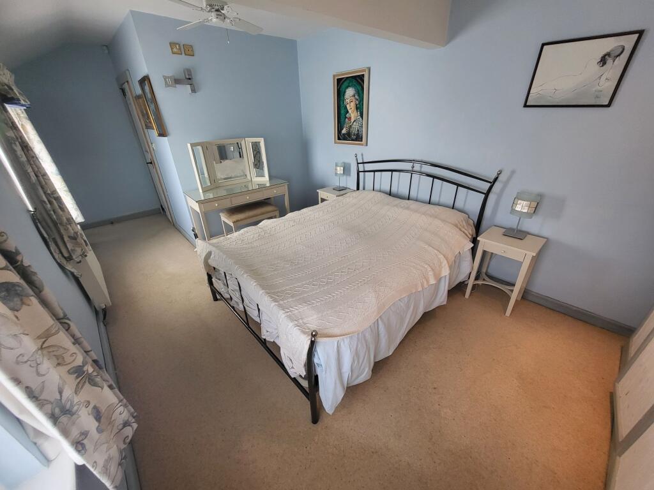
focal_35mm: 13
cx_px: 327
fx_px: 246
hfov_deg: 106.2
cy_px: 245
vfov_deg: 89.9
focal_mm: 1.74
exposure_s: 1/50
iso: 160
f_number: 2.2
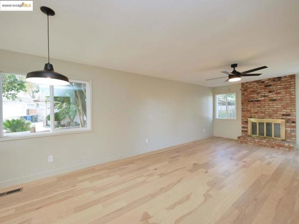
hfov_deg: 102.1
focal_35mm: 14
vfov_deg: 85.7
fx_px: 121
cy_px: 112
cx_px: 150
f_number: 4
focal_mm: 7
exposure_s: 1/125
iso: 800
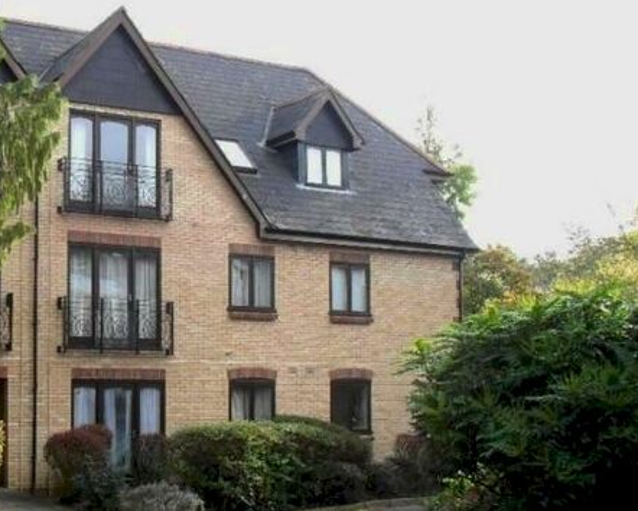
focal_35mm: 54
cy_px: 301
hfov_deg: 33.9
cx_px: 151
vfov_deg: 28.1
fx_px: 1020
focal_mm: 6.3
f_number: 3.2
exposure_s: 1/250
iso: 100
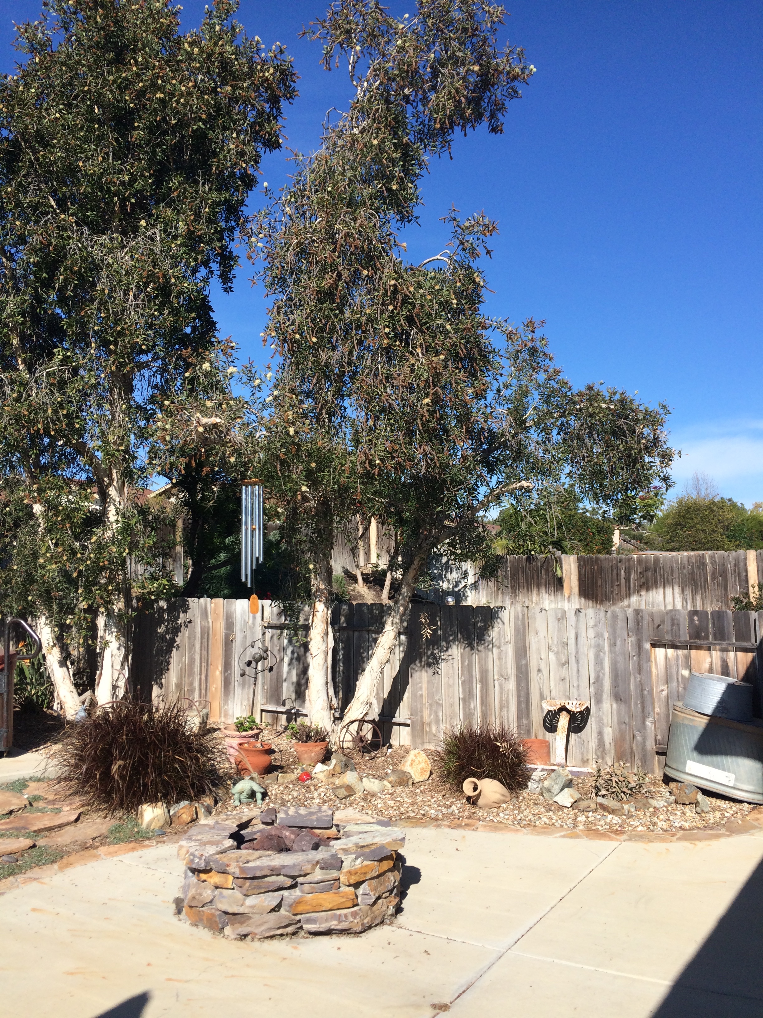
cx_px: 382
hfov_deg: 48.2
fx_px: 852
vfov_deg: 61.7
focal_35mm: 29
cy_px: 509
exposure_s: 1/2283
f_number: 2.2
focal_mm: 4.15
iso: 32
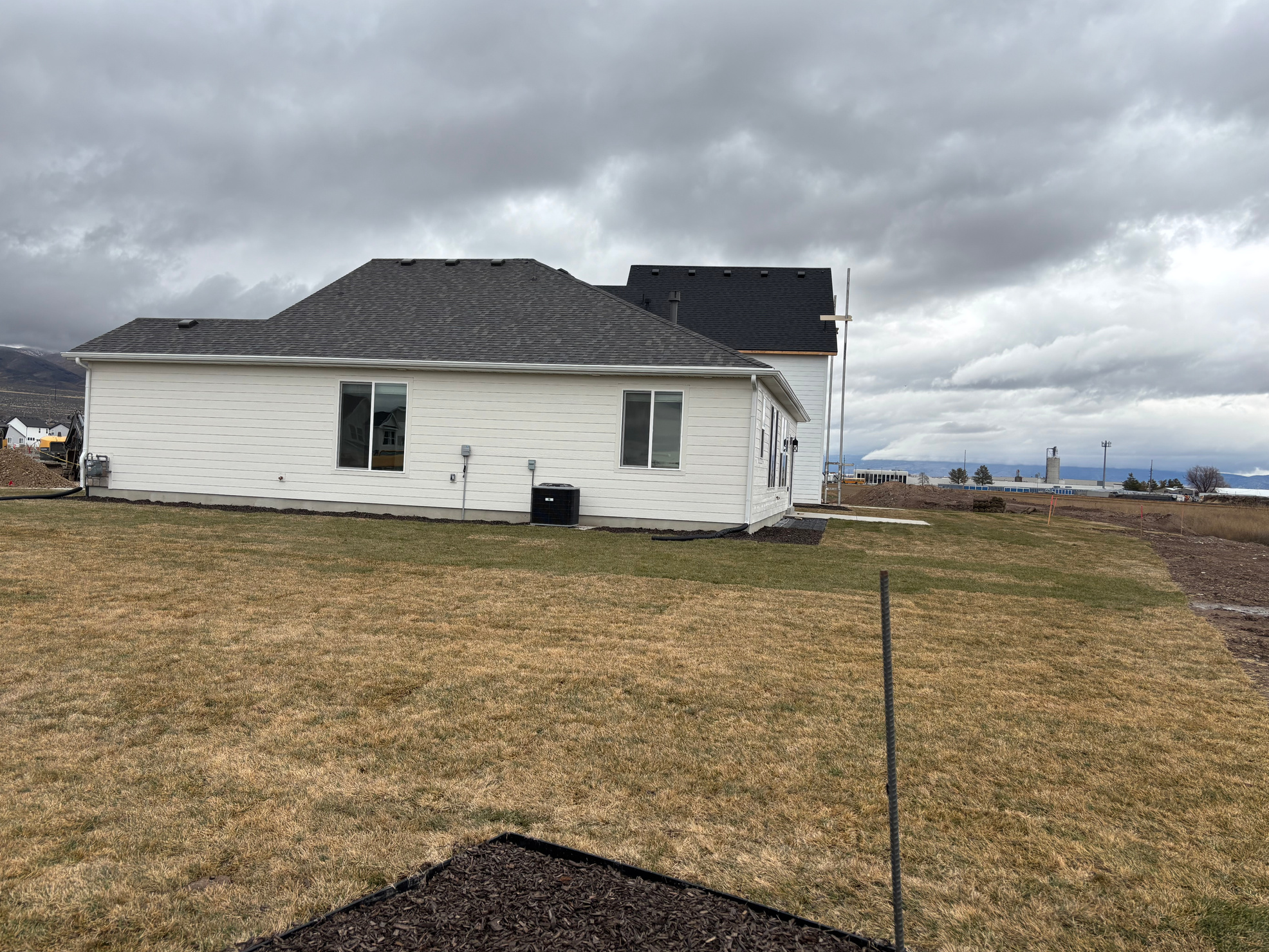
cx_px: 613
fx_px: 990
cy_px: 478
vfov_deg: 51.4
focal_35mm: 27
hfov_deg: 65.3
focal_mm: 5.96
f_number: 1.6
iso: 50
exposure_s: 1/805
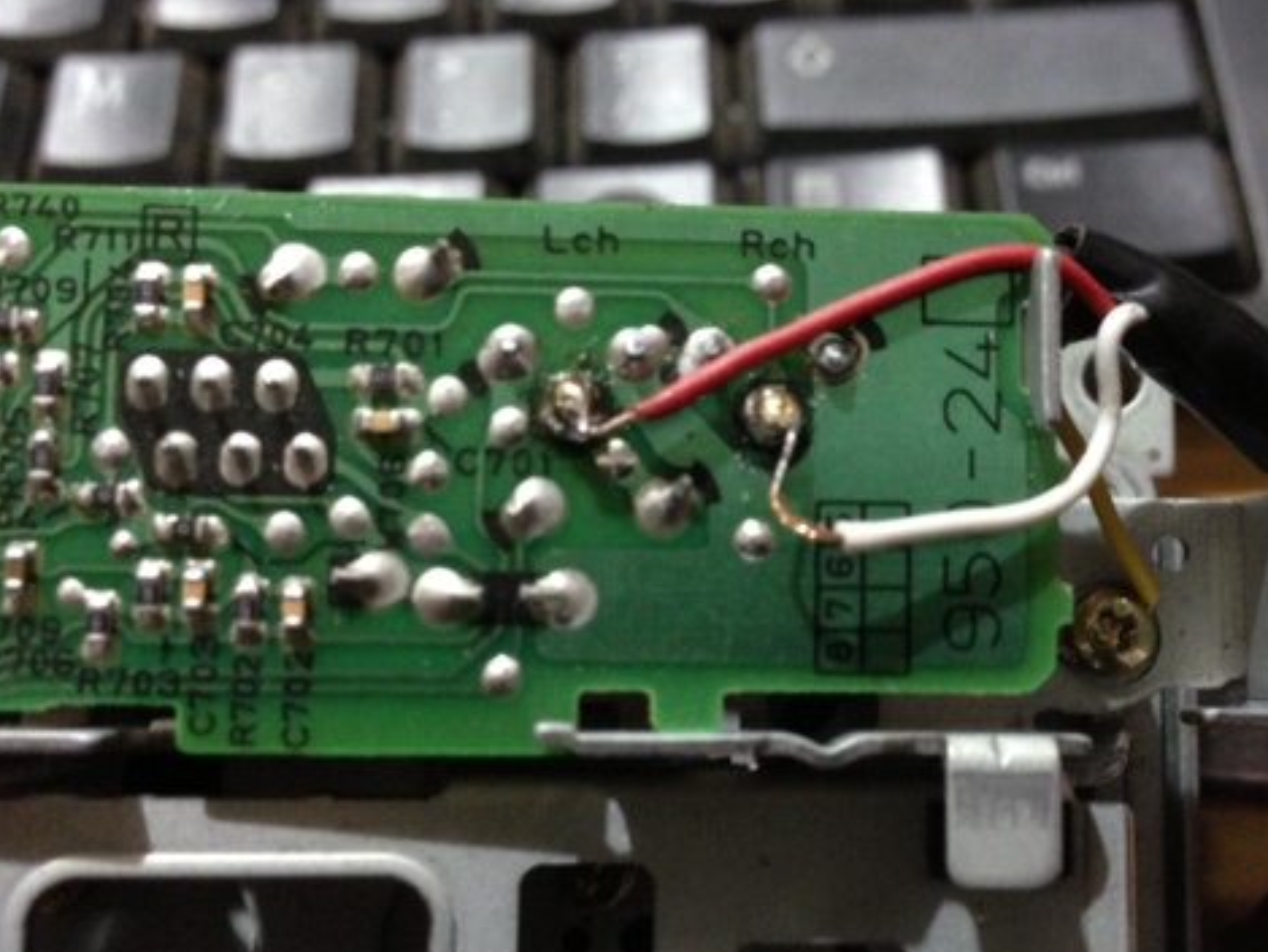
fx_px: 1649
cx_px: 771
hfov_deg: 41.8
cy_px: 473
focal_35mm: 45
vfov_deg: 32.2
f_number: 2.4
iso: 400
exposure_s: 1/15
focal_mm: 4.13
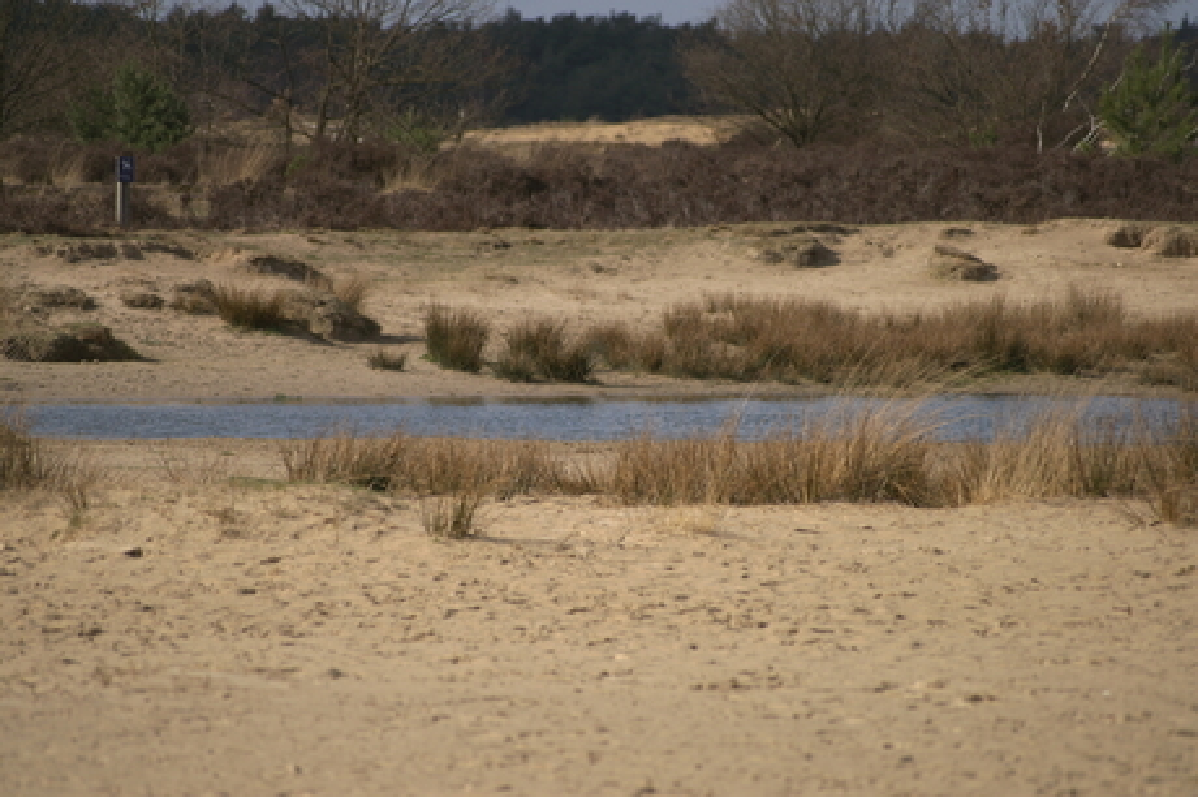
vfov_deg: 4.6
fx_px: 9976
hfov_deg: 6.9
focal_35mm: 300
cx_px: 599
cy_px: 398
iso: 80
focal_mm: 200
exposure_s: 1/1000
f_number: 5.6
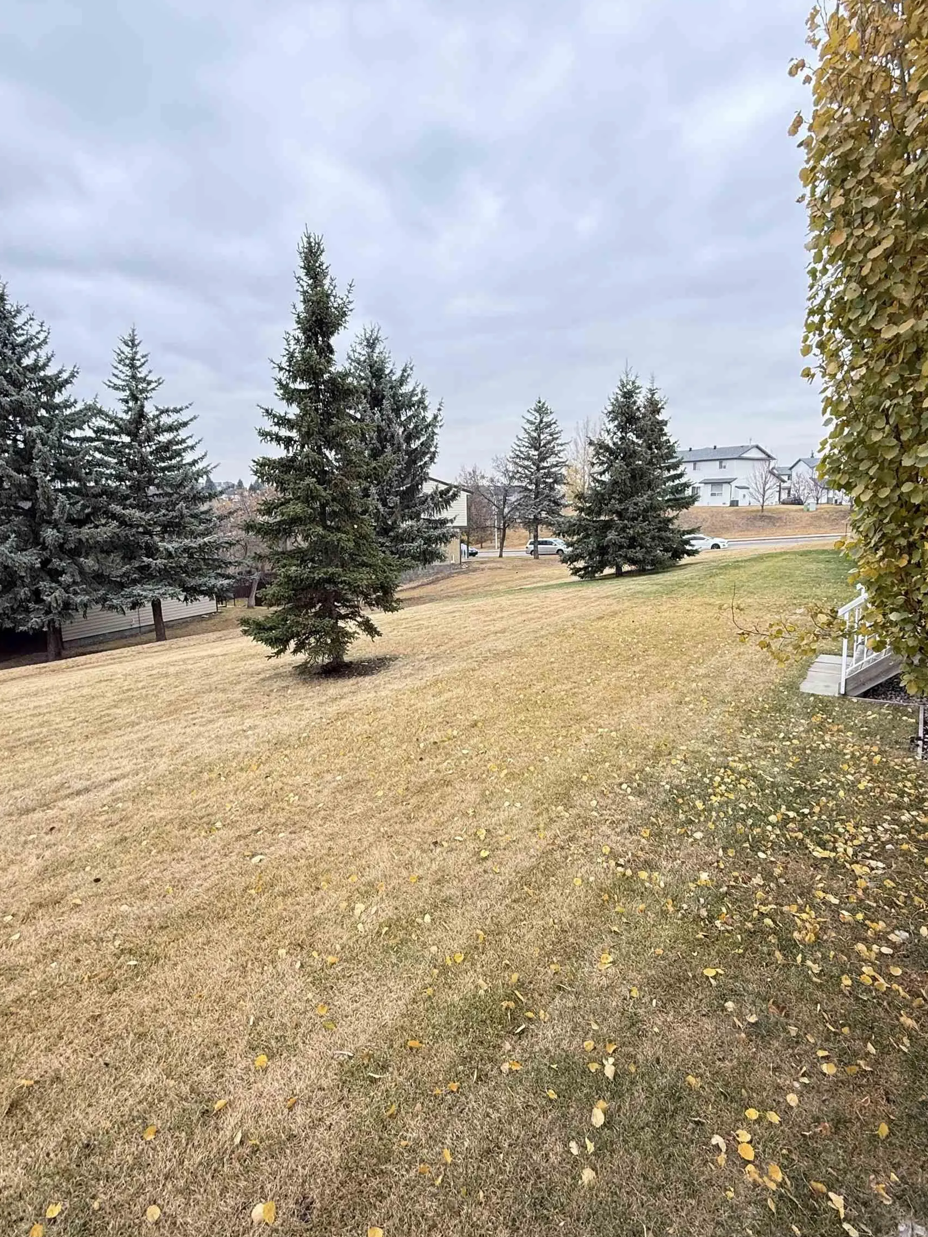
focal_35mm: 19
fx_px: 679
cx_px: 480
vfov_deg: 84.7
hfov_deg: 68.7
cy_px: 624
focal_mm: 2.22
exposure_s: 1/105
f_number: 2.2
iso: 64
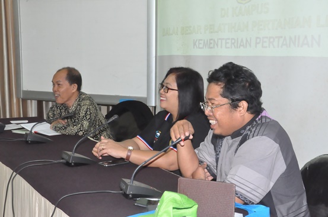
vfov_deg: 22.6
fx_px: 546
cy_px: 108
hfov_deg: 33.4
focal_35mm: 60
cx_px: 164
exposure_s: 1/30
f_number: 13
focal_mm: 40
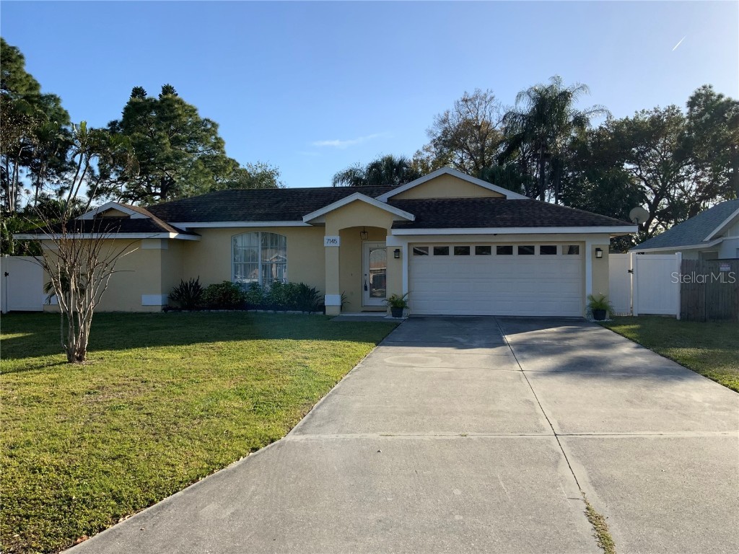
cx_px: 370
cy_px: 277
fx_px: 619
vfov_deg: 48.2
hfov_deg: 61.7
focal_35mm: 29
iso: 16
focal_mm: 3
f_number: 1.8
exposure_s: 1/1626
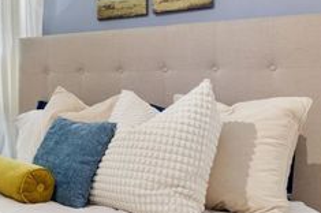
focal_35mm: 45
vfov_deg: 29.7
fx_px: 401
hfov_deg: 37.0
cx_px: -29
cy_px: 84
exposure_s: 1/13
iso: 400
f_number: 4.5
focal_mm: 10
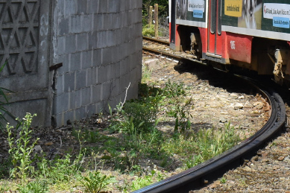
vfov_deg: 7.7
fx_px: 1414
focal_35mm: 176
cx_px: 324
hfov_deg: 11.5
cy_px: -93
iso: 200
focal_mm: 35
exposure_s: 1/400
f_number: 10
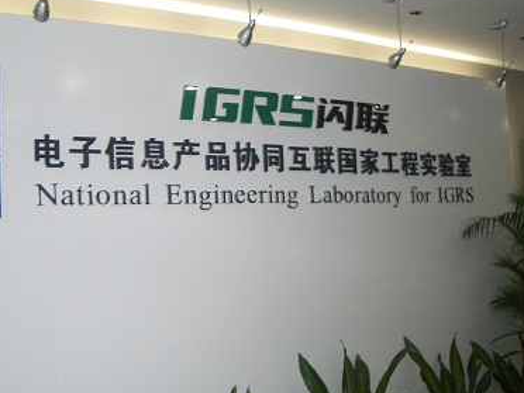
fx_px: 711
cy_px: 220
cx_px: 193
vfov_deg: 30.8
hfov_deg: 40.1
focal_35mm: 47
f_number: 2.6
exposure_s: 1/60
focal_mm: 5.8
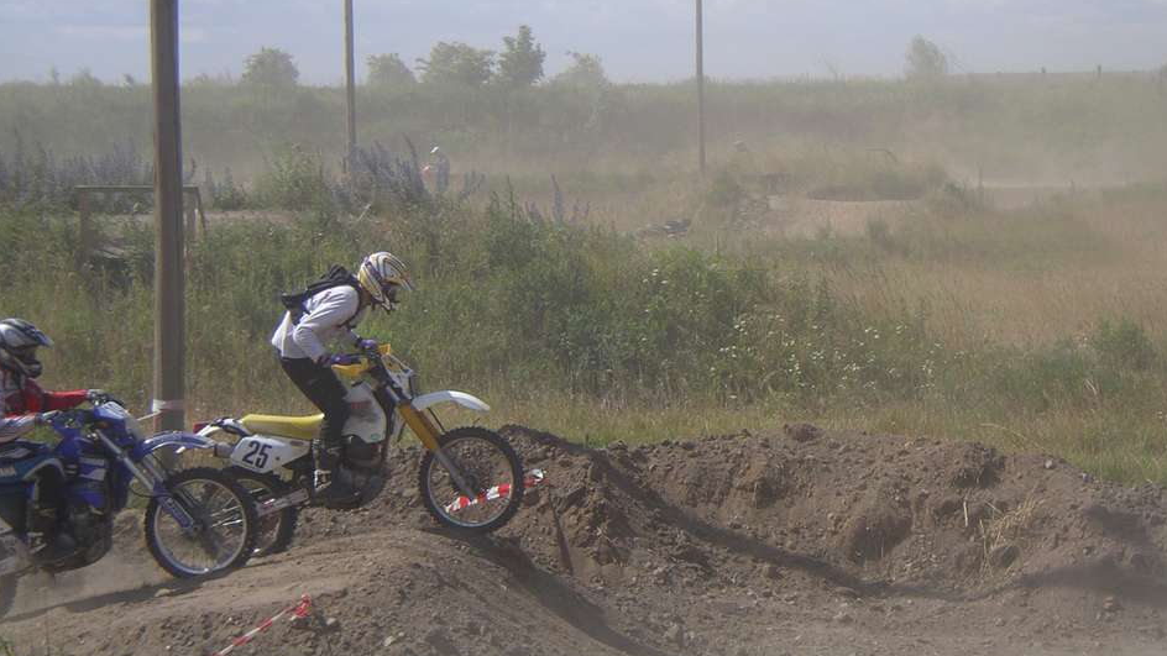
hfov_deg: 17.9
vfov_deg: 10.1
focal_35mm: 120
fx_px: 3713
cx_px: 613
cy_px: 200
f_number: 3.9
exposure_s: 1/640
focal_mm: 16
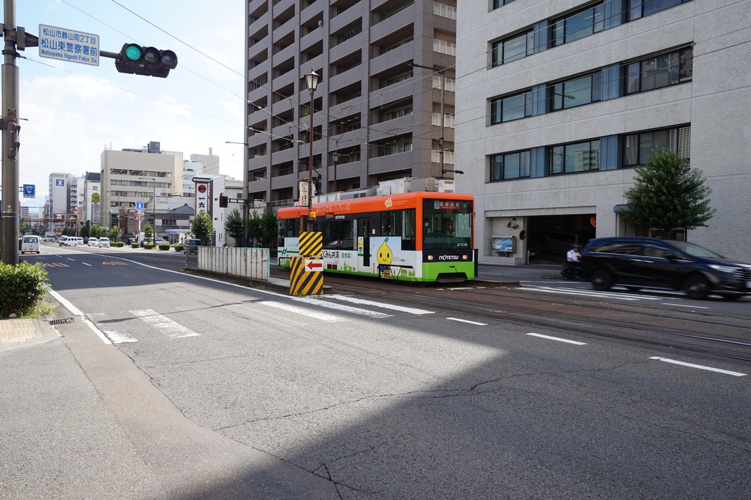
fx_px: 584
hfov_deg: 65.5
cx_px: 365
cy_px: 246
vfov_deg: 46.4
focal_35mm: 28
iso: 100
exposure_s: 1/80
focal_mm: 18
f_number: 10
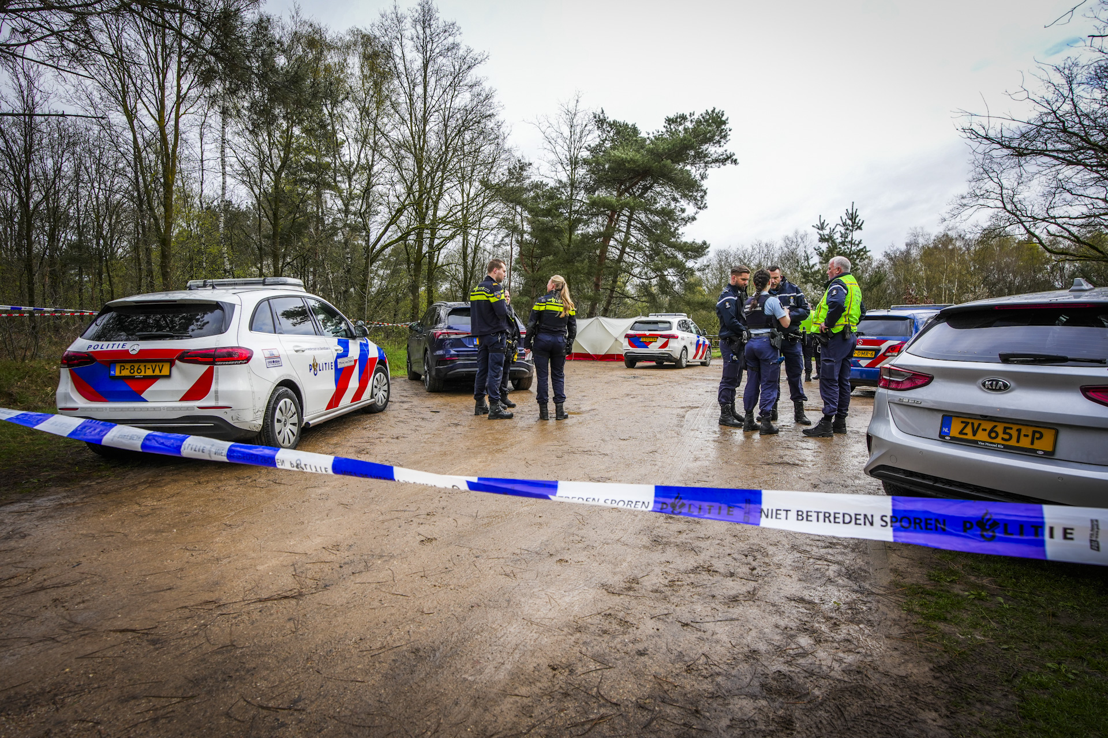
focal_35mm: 19
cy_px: 369
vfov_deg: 64.6
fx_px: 585
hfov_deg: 86.9
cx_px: 554
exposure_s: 1/125
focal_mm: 19
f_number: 6.3
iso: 200
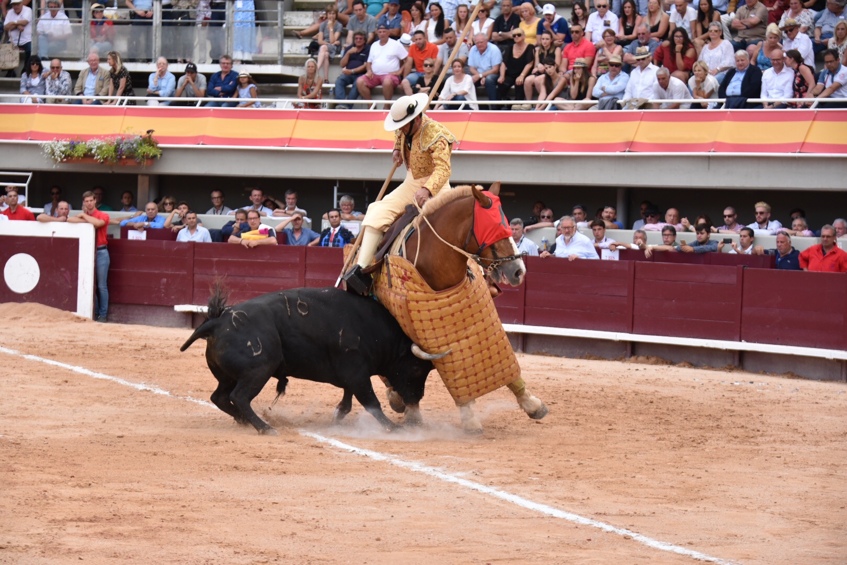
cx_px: 424
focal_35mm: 105
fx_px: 2470
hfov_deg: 19.5
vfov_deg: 13.0
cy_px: 282
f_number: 5.3
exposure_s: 1/1000
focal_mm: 105
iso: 1250
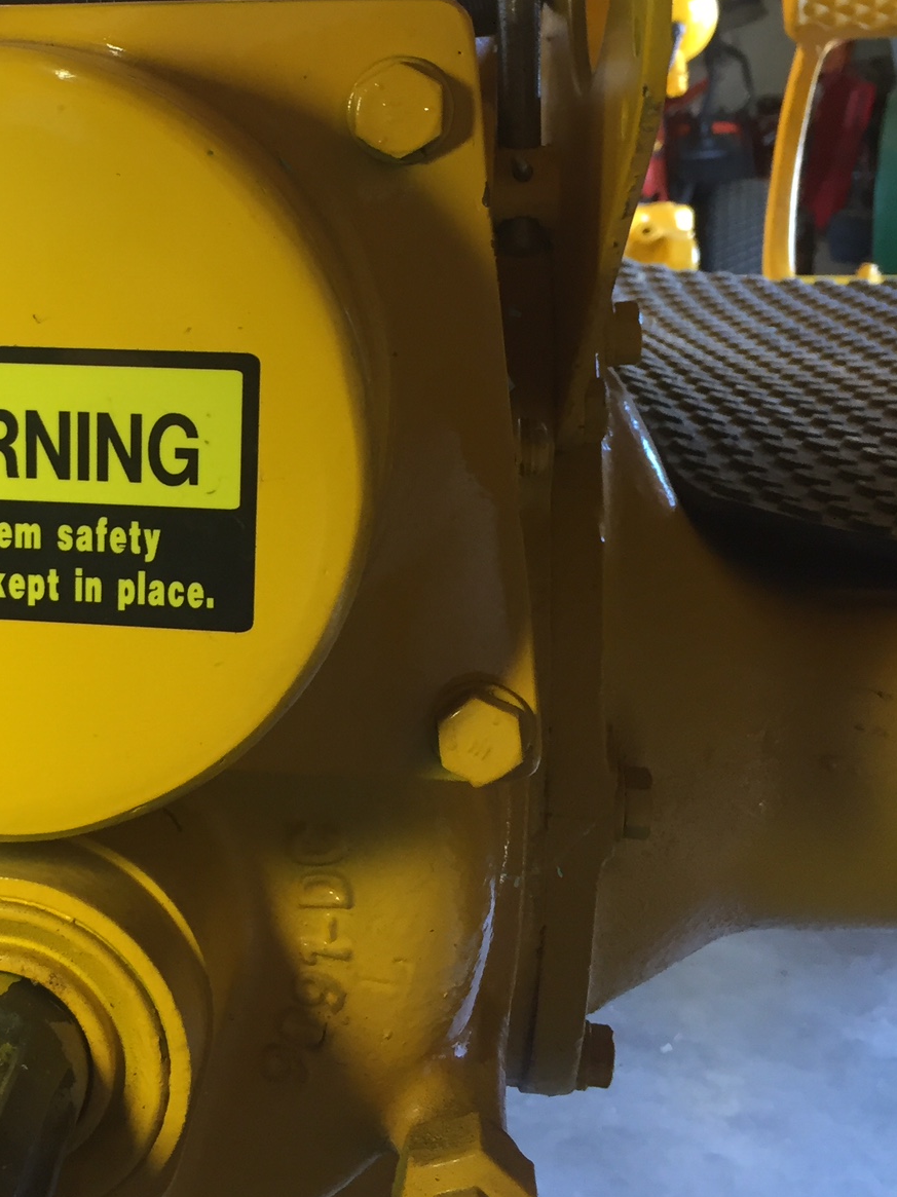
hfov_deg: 27.6
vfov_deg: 37.2
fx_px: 1763
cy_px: 436
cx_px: 111
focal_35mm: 51
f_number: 2.2
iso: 64
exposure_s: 1/30
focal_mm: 4.15
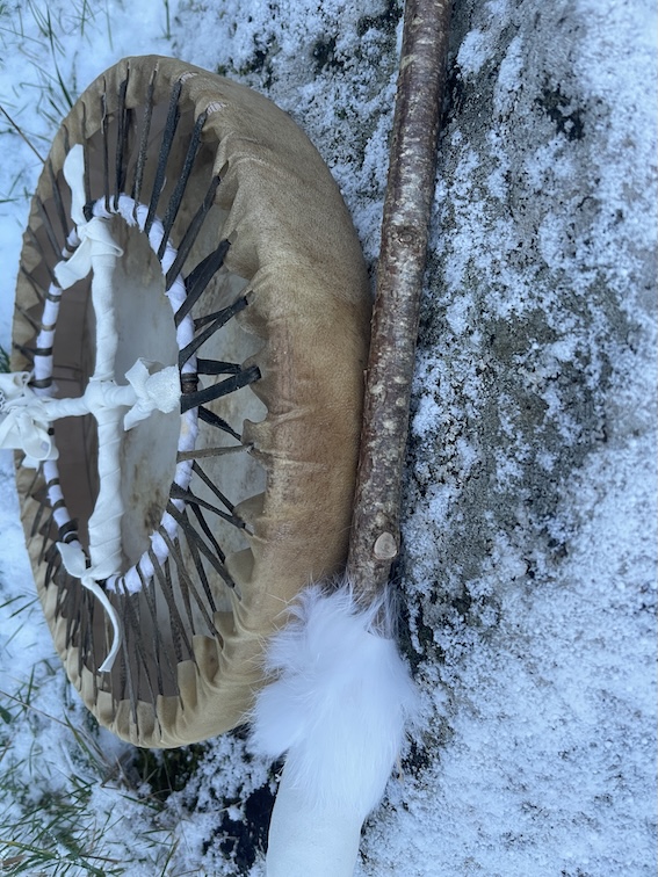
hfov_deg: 54.9
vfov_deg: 69.4
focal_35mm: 25
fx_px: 634
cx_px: 329
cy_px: 438
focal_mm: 5.1
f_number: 1.6
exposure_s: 1/61
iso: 125
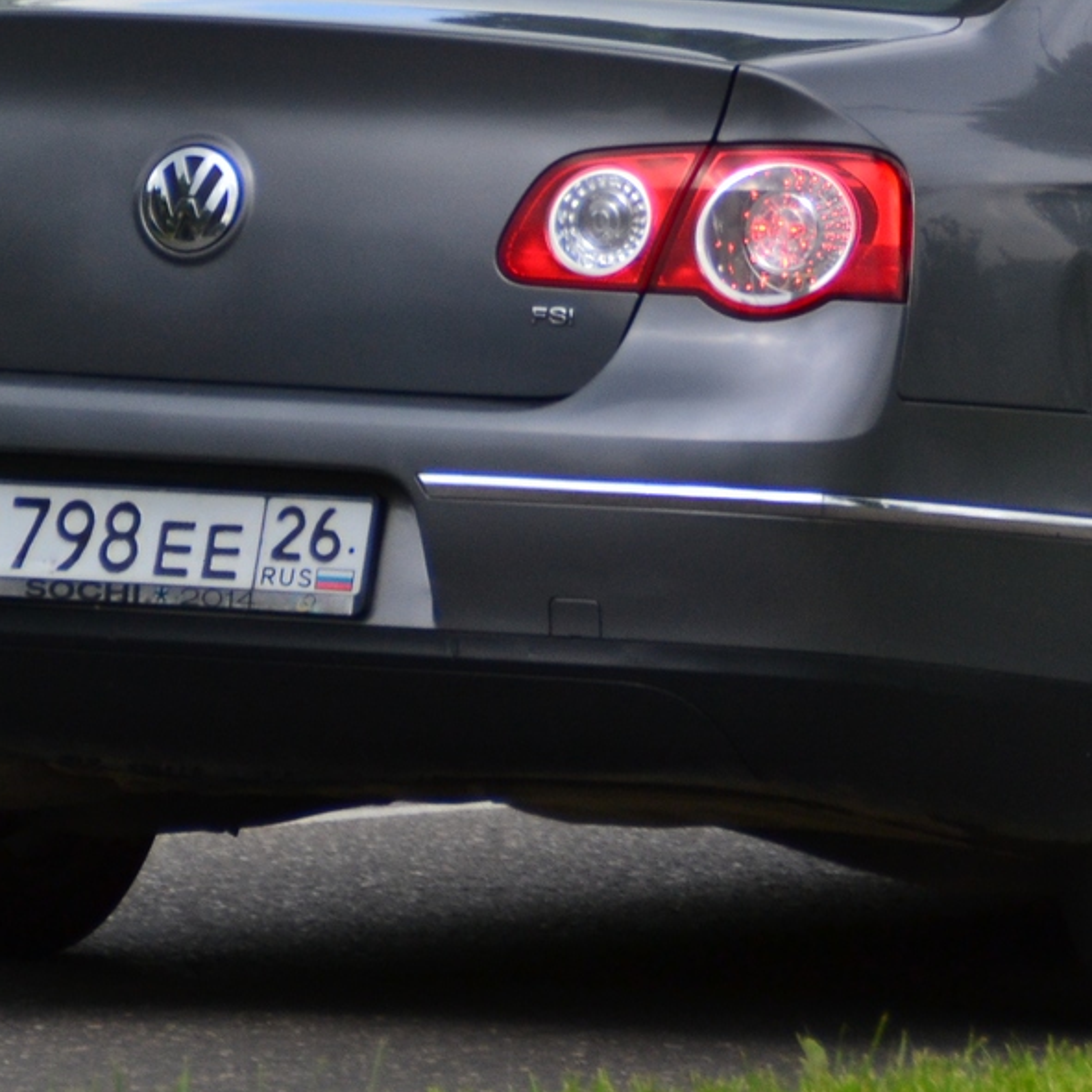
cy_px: 176
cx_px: 983
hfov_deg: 2.3
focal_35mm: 777
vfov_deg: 2.3
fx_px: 27731
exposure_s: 1/640
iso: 400
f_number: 9
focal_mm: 200
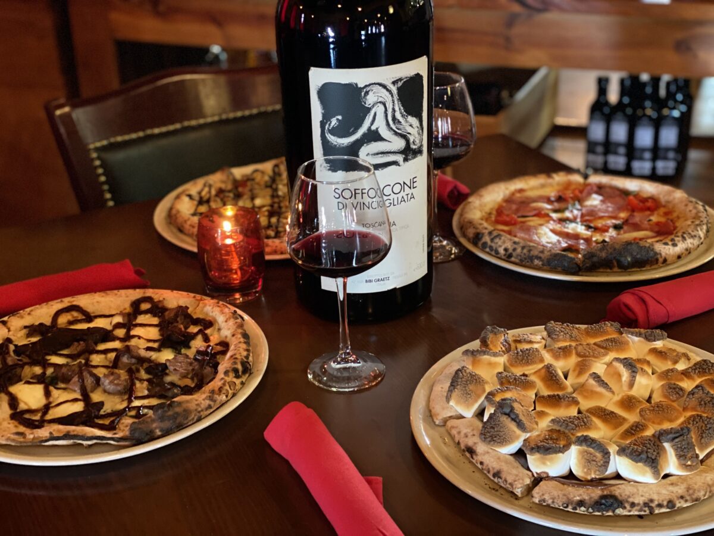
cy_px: 268
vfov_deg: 28.0
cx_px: 357
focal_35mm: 52
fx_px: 1073
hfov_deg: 36.8
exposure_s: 1/15
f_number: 2
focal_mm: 6
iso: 400
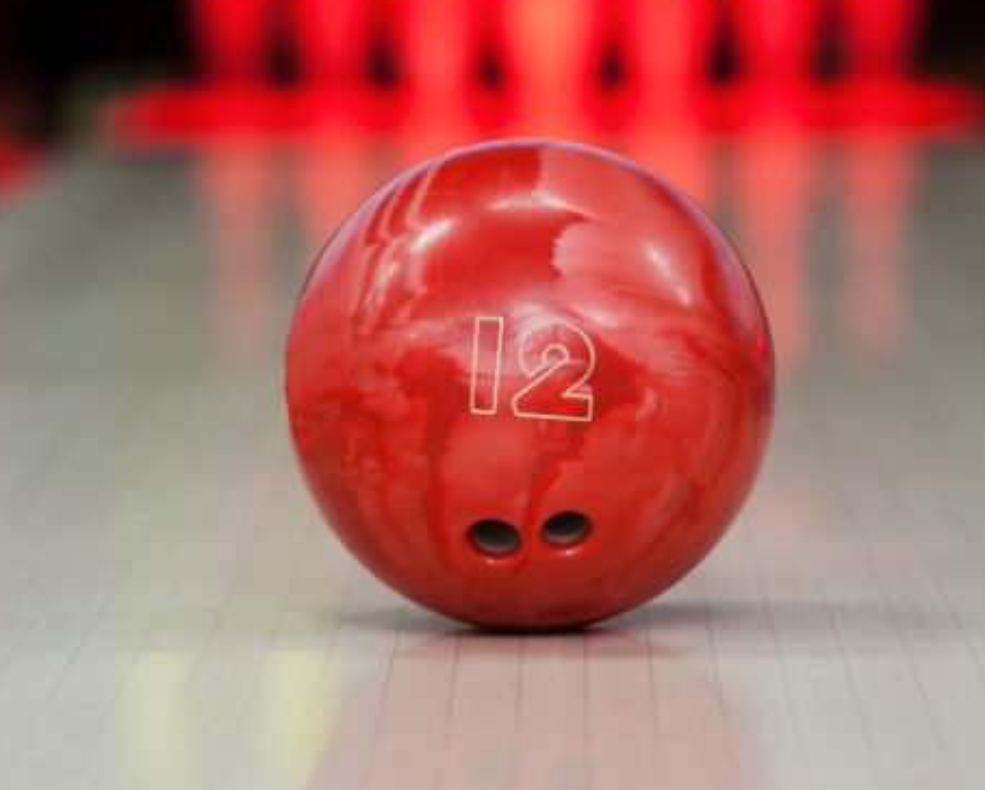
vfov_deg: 7.1
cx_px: 532
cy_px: 142
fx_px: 6361
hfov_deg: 8.9
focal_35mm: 218
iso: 400
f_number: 2.8
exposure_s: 1/60
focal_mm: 110
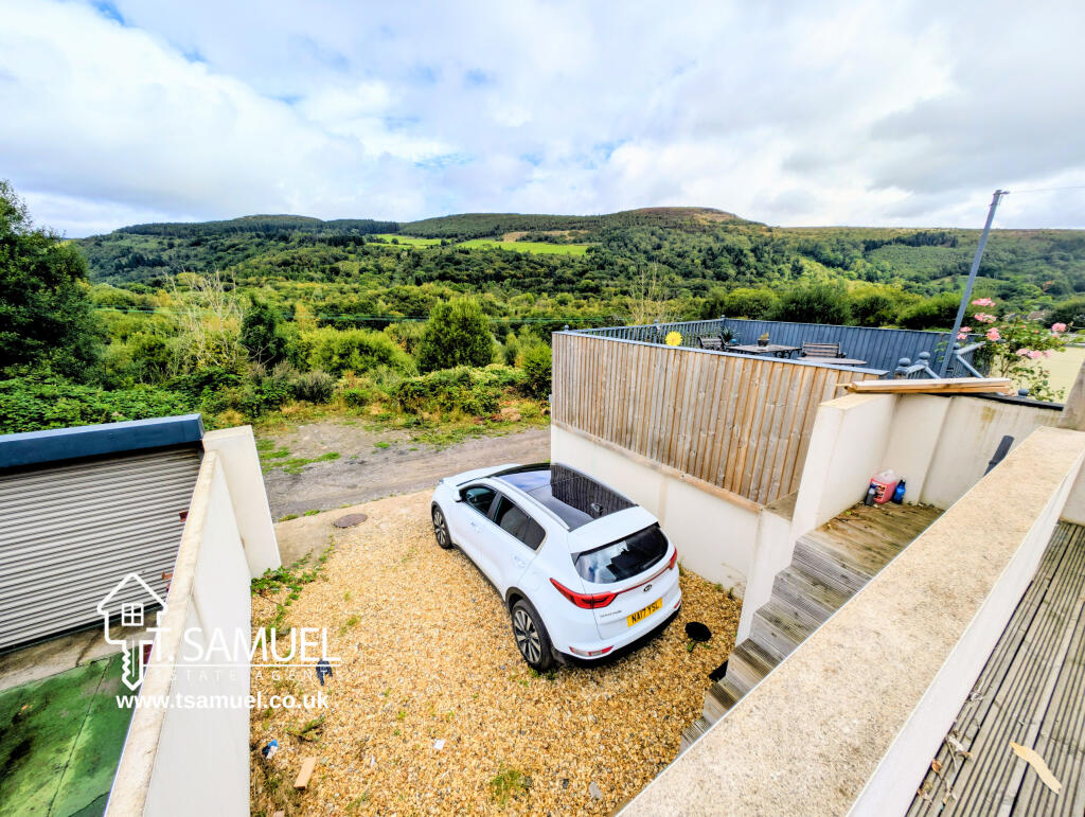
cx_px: 542
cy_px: 408
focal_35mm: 12
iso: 40
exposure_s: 1/1969
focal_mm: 2.23
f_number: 1.95
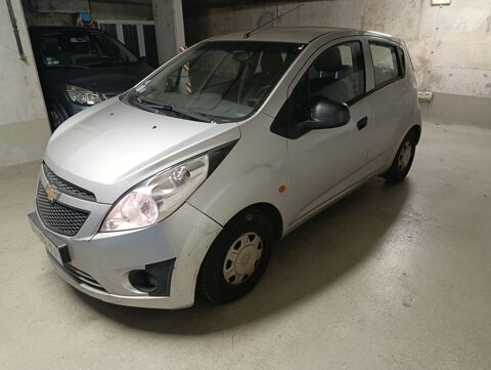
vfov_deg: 59.0
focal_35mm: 23
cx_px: 246
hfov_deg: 73.9
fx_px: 327
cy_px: 185
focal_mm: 6.11
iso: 1093
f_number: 1.65
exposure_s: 1/25
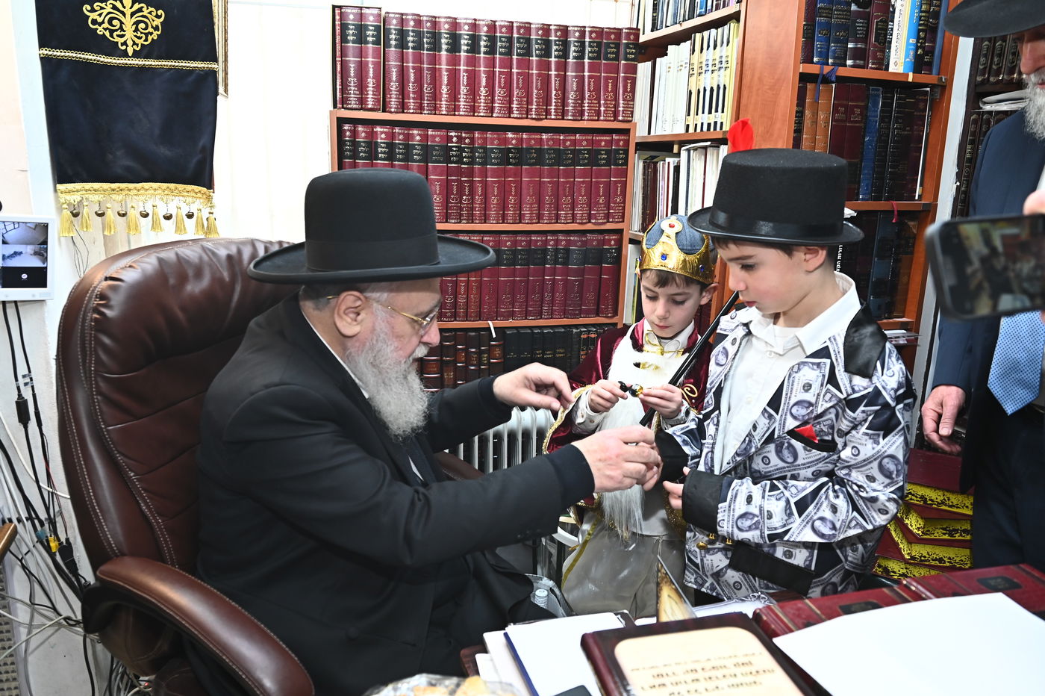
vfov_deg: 47.9
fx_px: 783
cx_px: 522
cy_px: 348
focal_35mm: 27
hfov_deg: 67.4
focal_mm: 27
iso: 1250
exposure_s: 1/125
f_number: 5
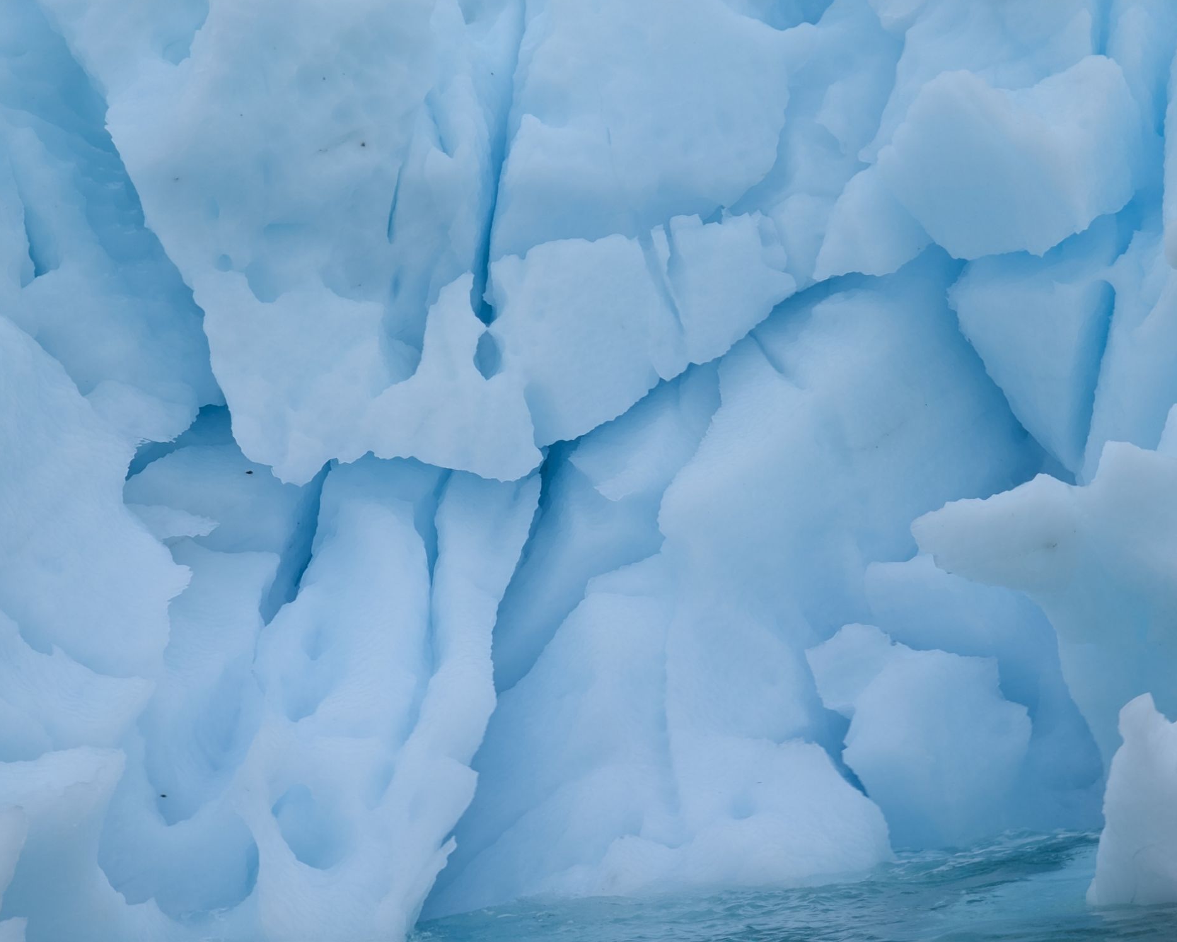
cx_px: 617
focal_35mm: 111
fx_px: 3867
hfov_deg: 17.3
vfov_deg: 13.9
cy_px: 468
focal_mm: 19
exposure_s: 1/370
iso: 35
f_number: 3.5
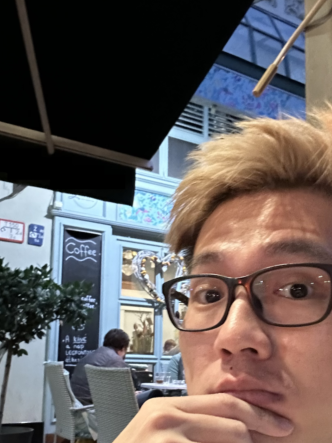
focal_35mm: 43
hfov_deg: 33.5
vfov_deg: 43.2
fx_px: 550
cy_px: 296
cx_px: 191
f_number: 1.9
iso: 1000
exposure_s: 1/17
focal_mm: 2.69
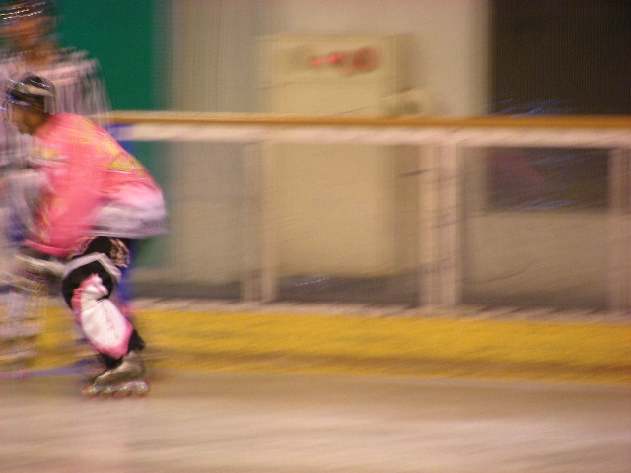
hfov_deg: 5.2
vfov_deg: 3.9
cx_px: 316
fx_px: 6927
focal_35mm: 380
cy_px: 236
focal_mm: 63.3
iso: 200
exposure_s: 1/16.7
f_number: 3.5
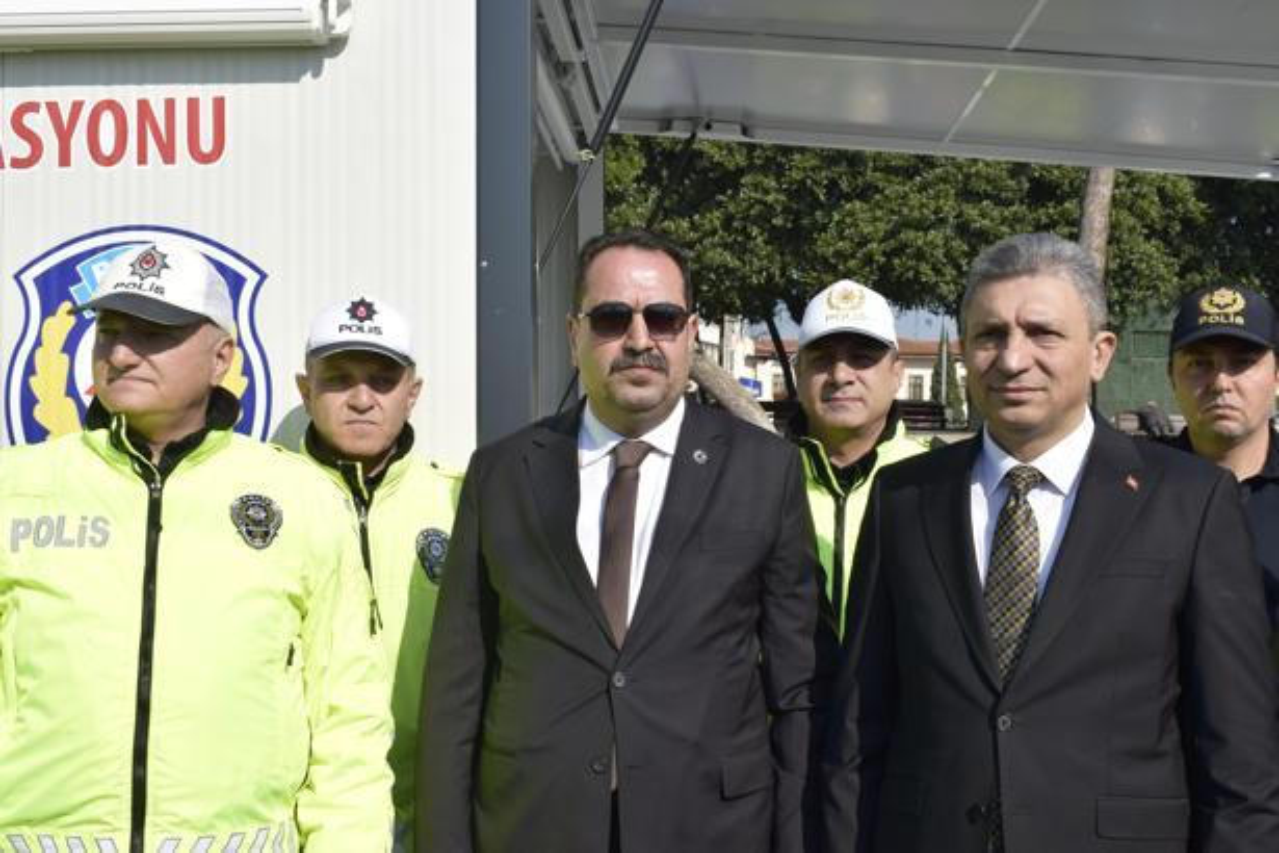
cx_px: 640
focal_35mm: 42
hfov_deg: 46.4
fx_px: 1492
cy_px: 426
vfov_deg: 31.9
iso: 200
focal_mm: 28
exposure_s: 1/400
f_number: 10
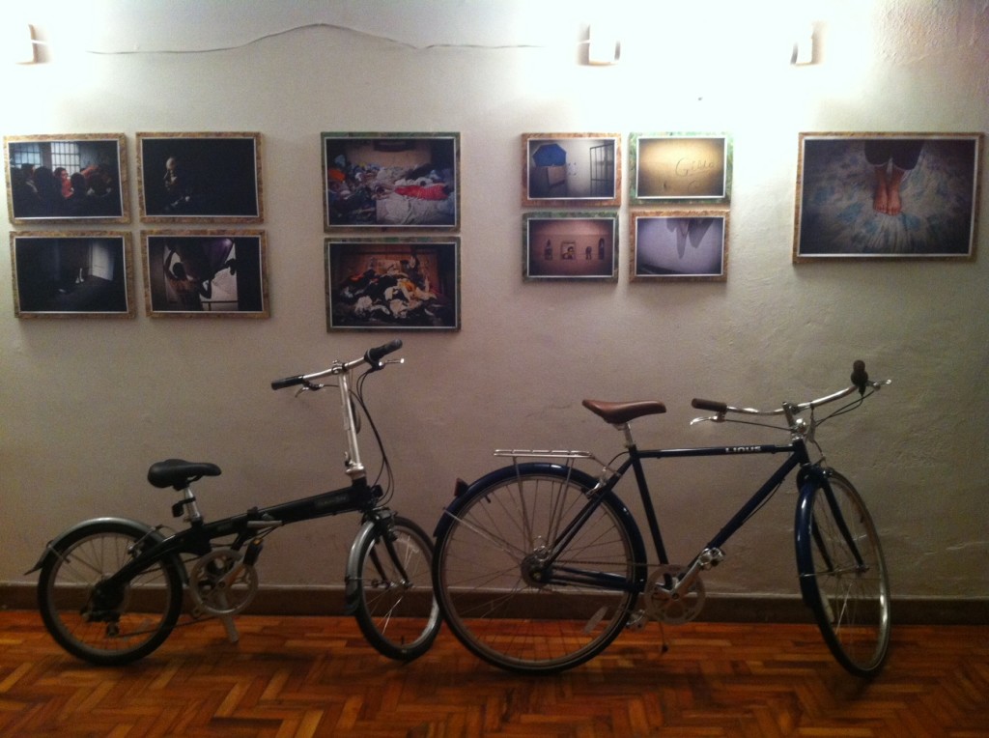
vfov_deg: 40.6
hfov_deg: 52.7
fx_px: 998
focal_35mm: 35
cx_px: 494
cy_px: 369
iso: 320
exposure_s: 1/15
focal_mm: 3.85
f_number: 2.8
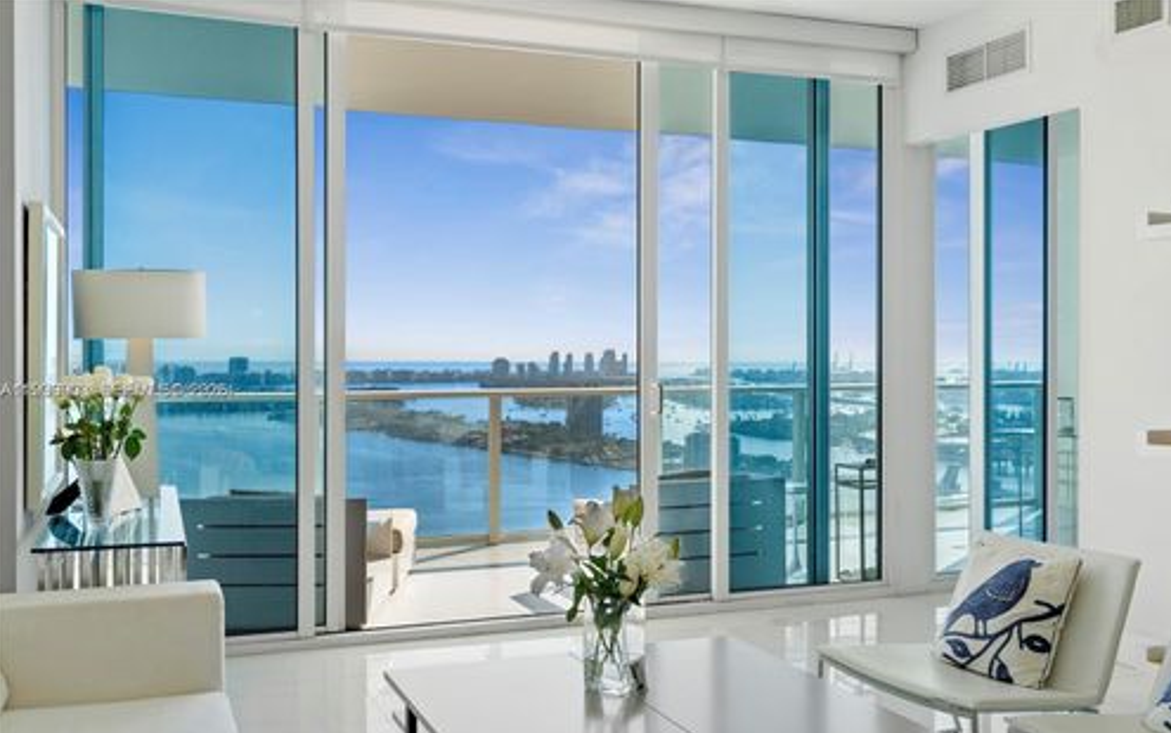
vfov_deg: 35.4
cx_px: 589
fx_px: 1150
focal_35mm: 36
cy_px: 391
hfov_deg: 54.0
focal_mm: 35
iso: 640
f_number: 8
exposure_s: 1/200
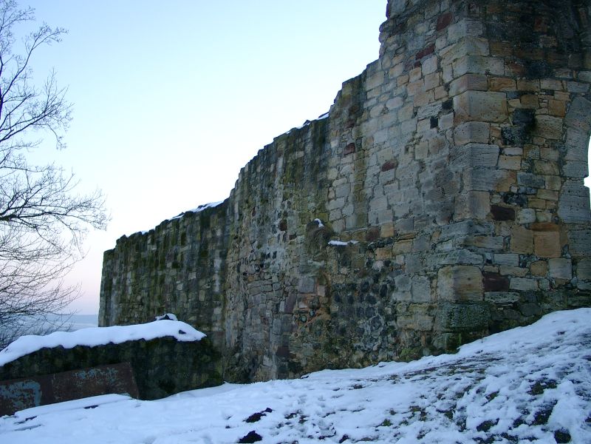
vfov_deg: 41.8
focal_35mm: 34
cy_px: 222
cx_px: 296
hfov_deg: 54.0
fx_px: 580
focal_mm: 7.13
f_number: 2
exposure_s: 1/73.8
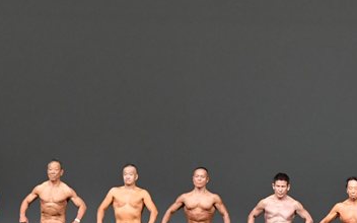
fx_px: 2355
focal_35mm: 242
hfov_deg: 8.7
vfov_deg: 5.4
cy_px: 196
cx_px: 193
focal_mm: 72
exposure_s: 1/400
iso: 4000
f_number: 5.6
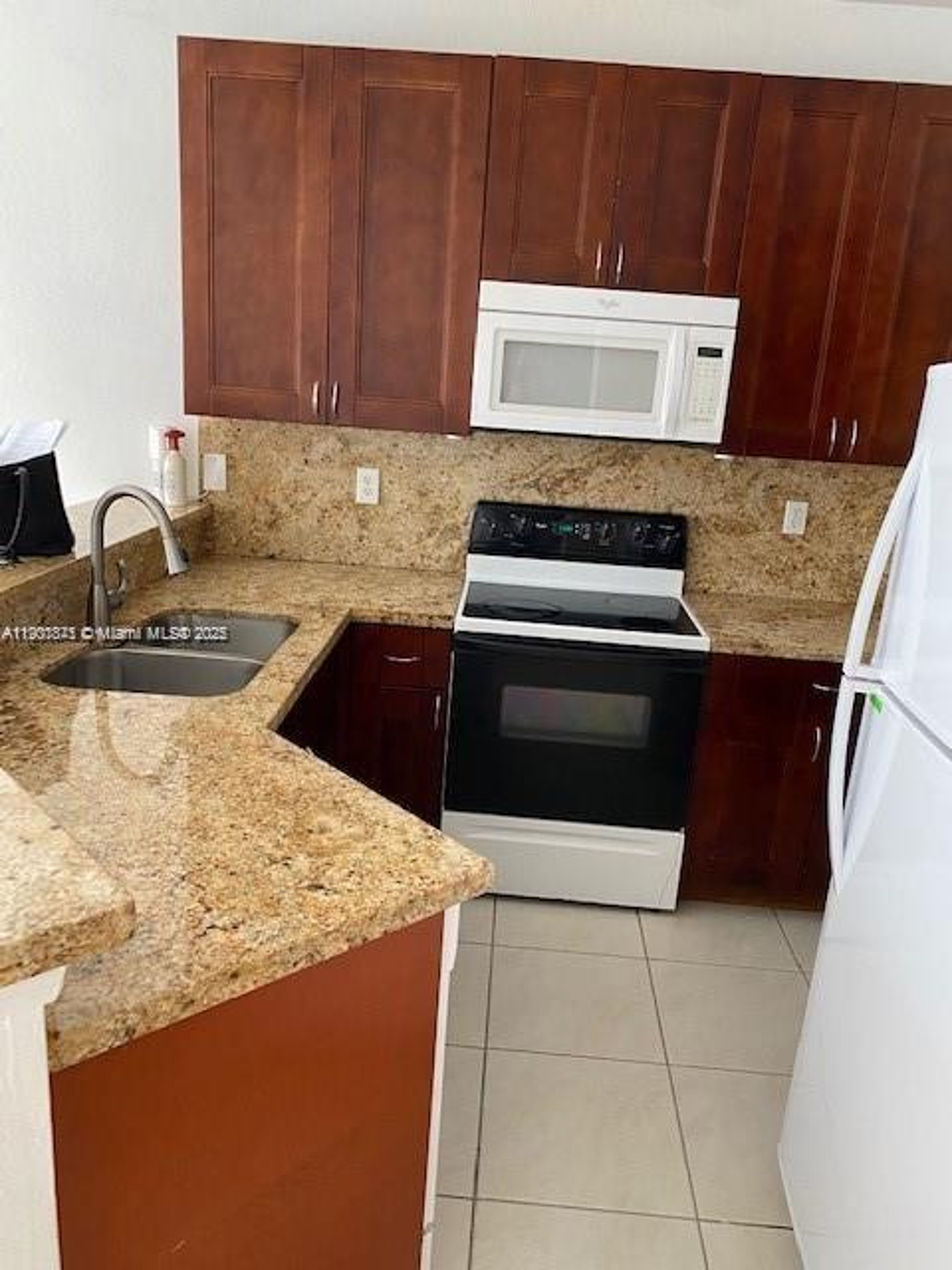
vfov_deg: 67.3
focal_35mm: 26
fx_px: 953
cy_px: 635
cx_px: 476
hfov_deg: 53.1
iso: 160
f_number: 1.8
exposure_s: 1/60
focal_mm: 4.25
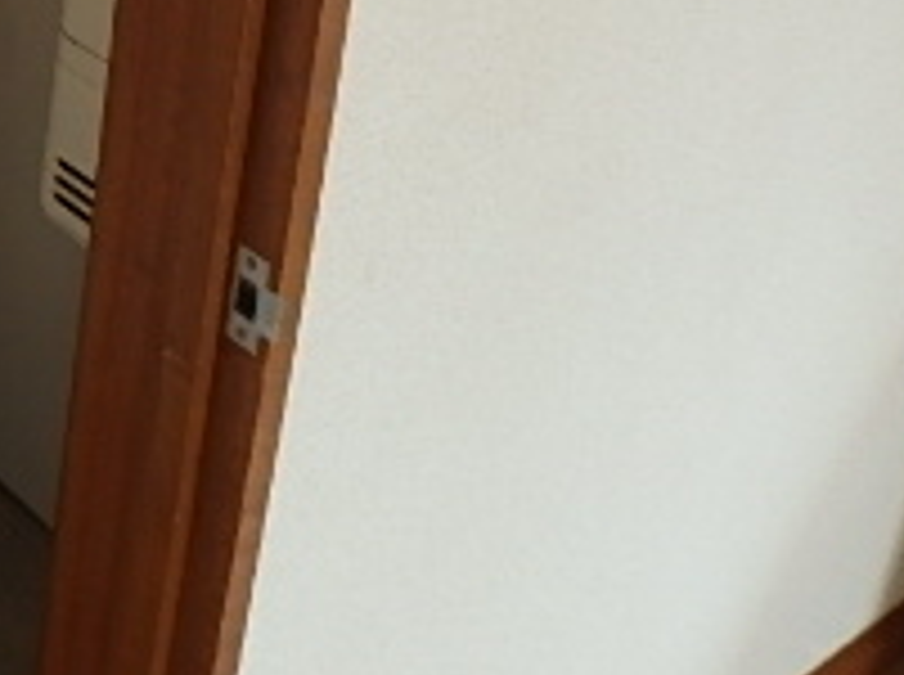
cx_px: -324
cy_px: -252
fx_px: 1747
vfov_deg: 19.7
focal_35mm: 67
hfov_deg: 24.6
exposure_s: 1/60
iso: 160
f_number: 3.5
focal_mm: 3.7
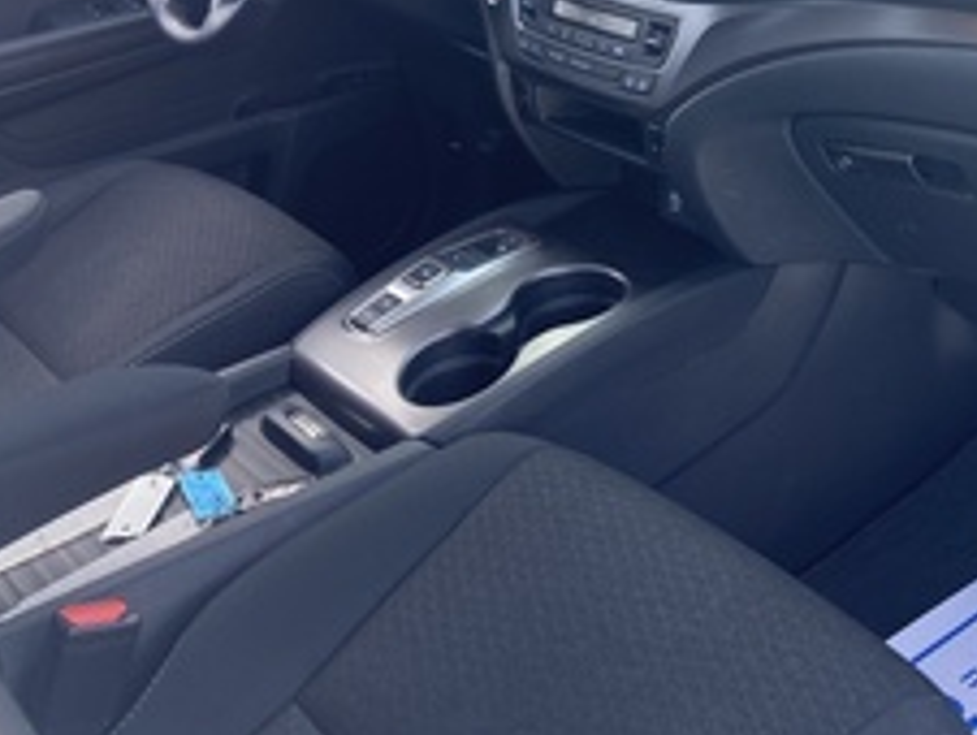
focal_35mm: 52
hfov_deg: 35.2
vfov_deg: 27.6
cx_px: 826
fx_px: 1469
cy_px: 153
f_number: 1.8
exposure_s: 1/121
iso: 25
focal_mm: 3.99
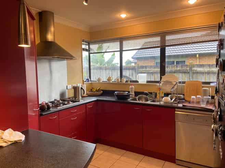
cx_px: 112
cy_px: 84
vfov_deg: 53.0
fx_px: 169
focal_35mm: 26
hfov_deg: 67.3
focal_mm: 4.25
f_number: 1.8
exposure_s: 1/122
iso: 64
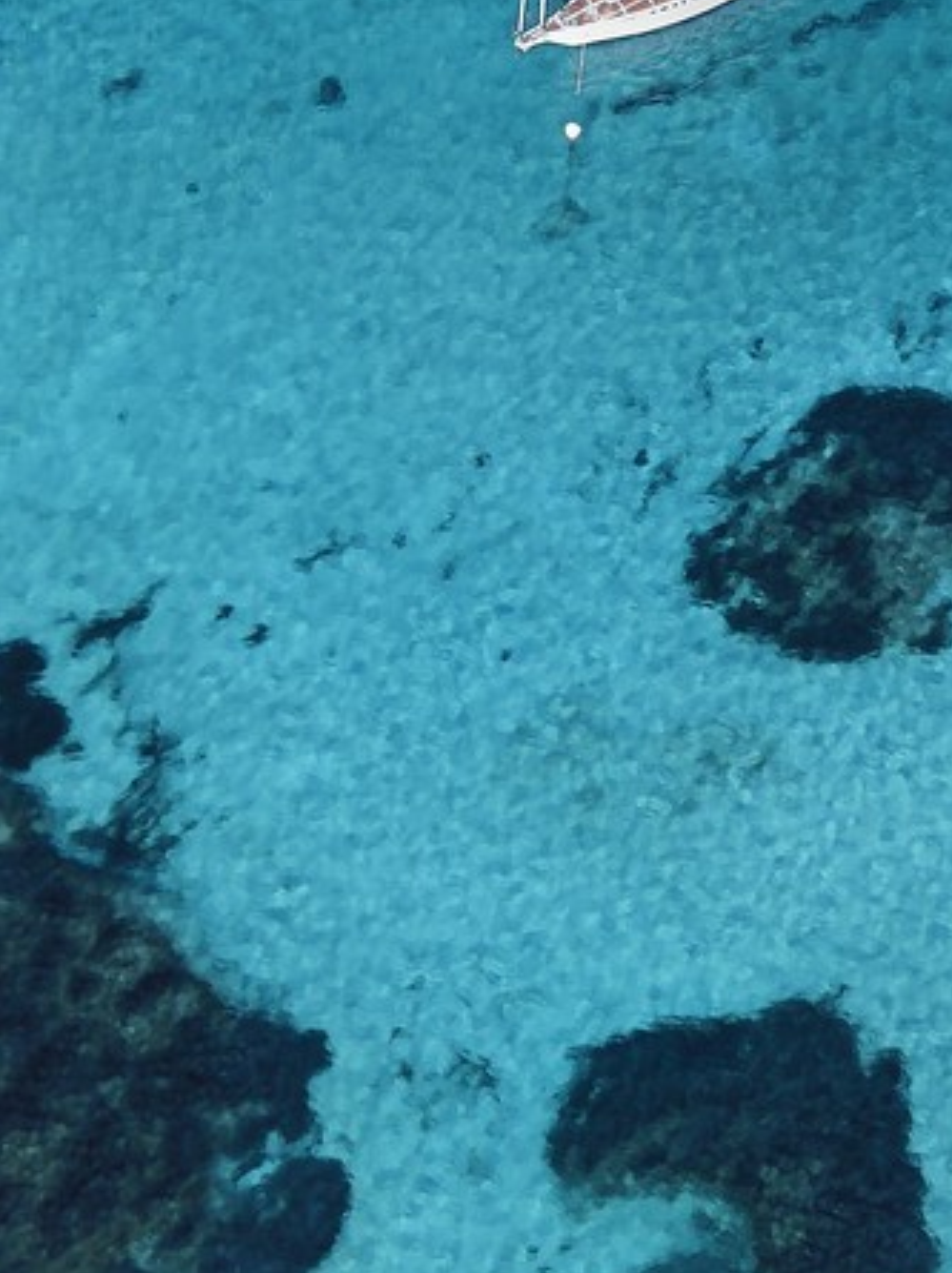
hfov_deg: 5.9
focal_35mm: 242
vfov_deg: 8.2
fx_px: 8887
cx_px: 2284
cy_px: 584
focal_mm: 70
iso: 320
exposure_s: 1/1000
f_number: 5
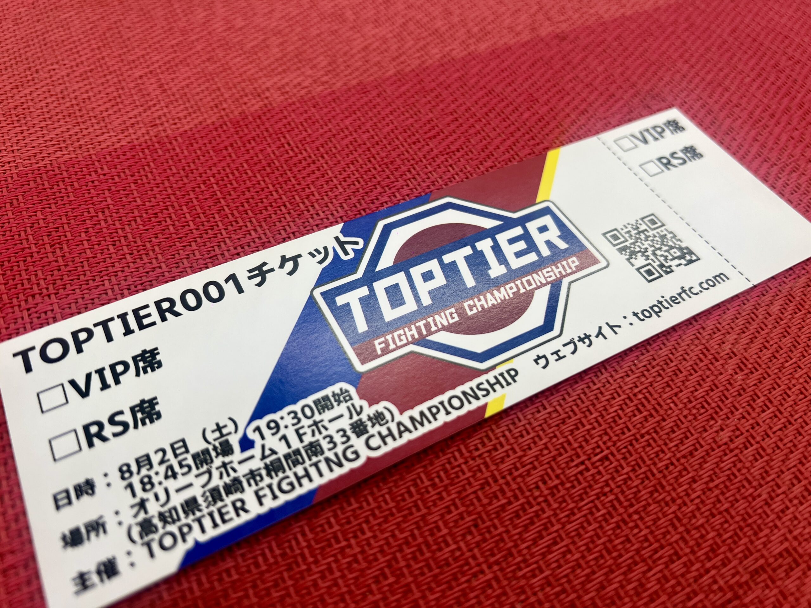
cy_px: 304
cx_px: 406
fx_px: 609
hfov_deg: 67.3
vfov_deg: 53.1
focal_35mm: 26
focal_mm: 5.7
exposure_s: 1/120
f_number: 1.5
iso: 40
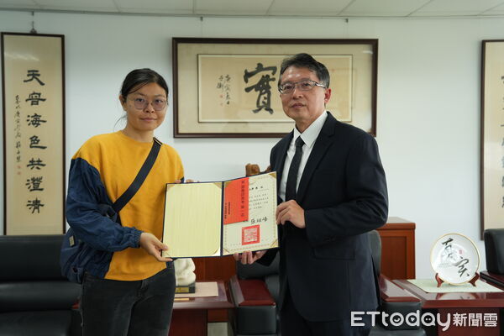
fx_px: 644
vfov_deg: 29.2
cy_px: 168
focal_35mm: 46
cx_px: 252
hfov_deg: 42.7
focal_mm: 46
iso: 1000
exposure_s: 1/200
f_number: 5
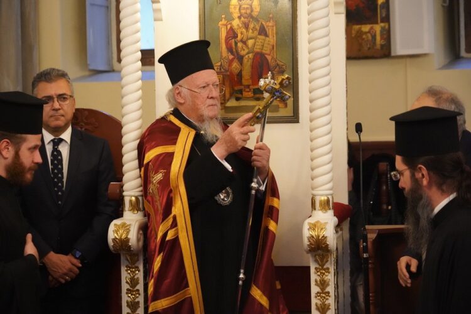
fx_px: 1112
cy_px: 157
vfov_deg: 16.1
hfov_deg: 23.9
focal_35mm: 85
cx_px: 236
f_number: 5.6
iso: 16000
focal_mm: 85
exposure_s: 1/500
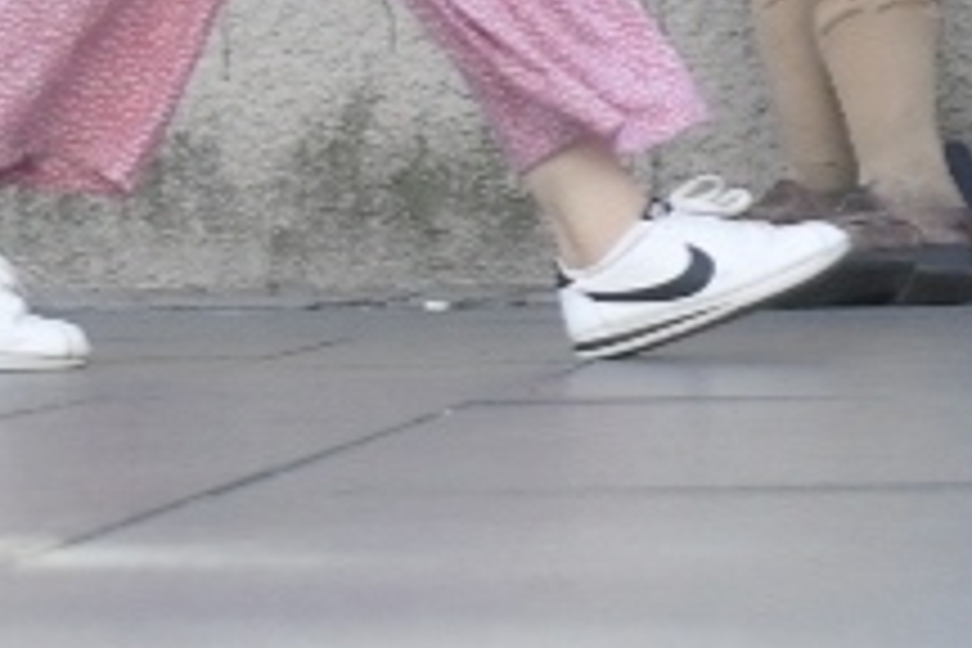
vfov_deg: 5.0
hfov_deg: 7.4
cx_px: 1735
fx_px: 7316
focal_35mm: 271
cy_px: -781
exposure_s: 1/400
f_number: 4
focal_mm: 40
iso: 250
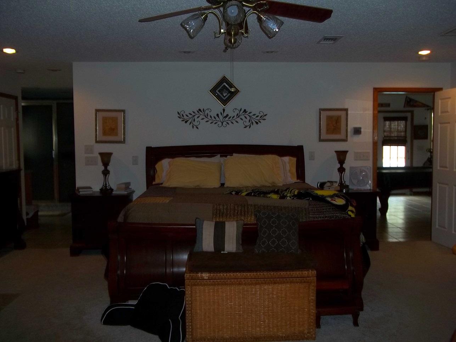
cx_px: 228
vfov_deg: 44.2
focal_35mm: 32
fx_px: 421
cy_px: 171
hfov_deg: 56.8
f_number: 2.9
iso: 64
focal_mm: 5.7
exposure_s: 1/30
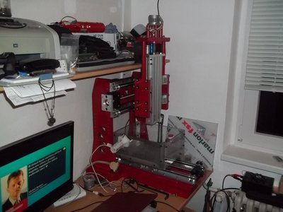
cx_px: 142
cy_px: 106
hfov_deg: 56.8
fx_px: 262
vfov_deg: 44.2
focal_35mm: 32
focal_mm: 5.7
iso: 250
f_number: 2.9
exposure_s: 1/30
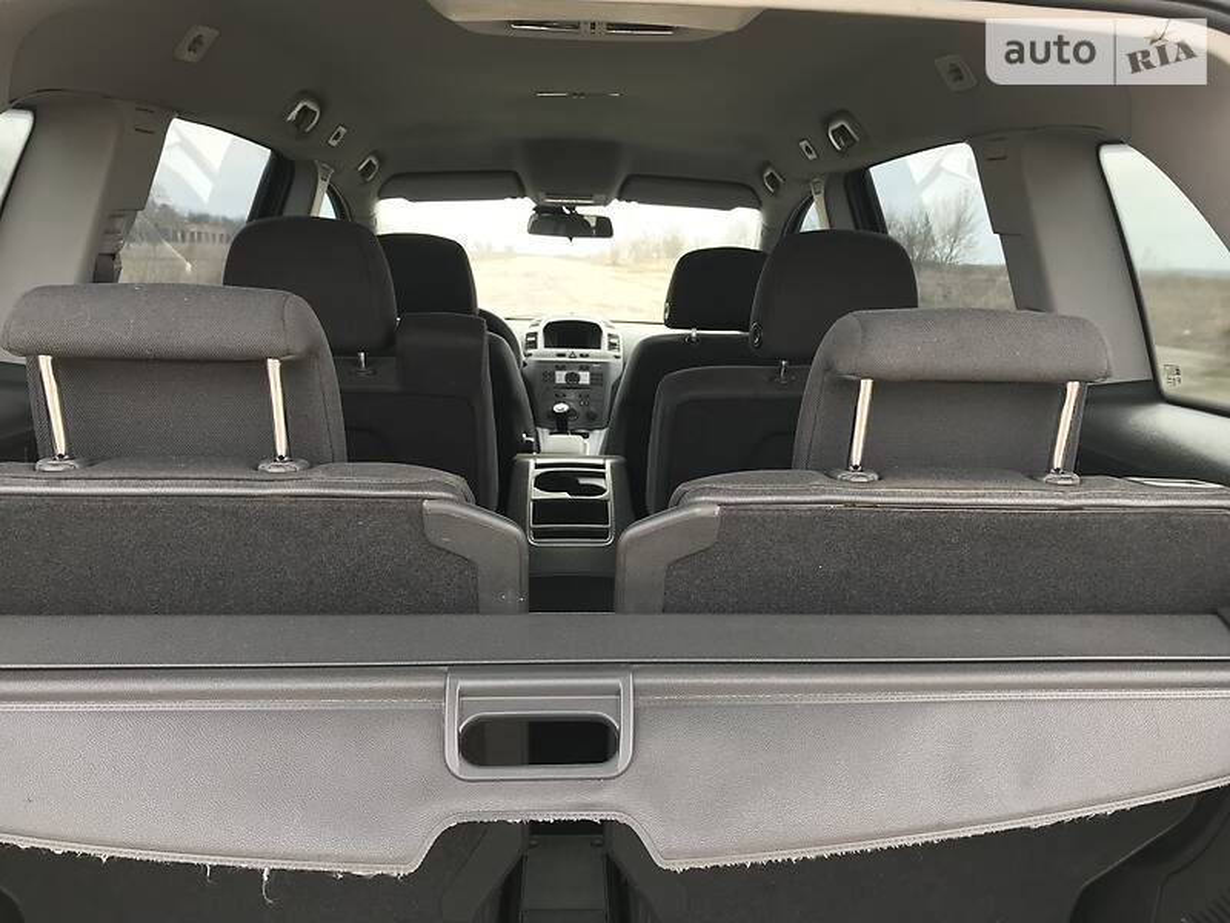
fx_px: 995
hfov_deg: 63.4
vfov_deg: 49.7
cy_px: 462
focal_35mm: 28
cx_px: 615
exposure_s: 1/90
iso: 20
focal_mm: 4
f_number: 1.8
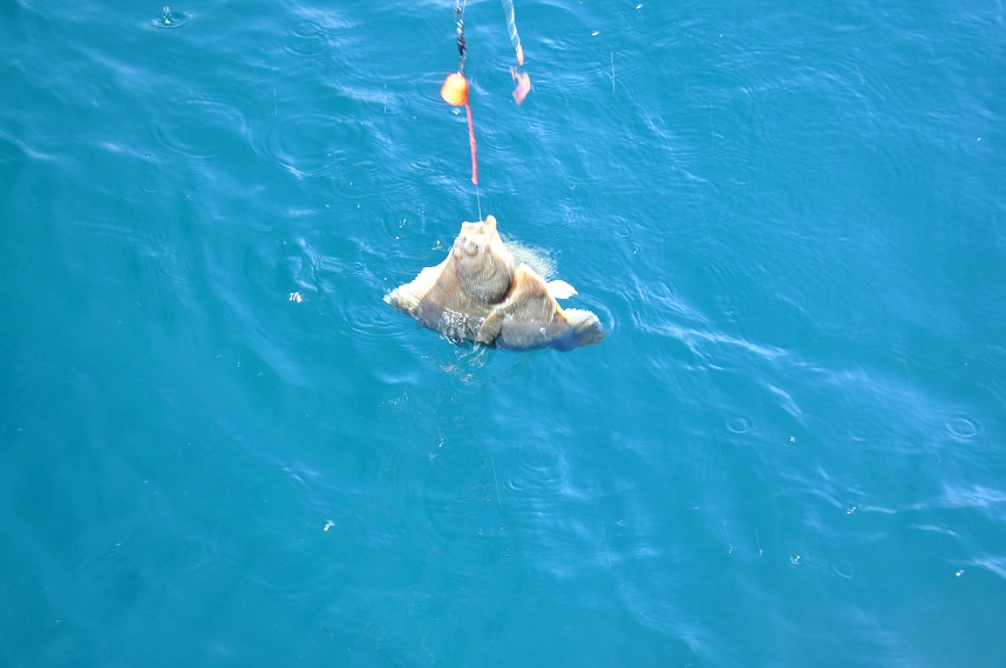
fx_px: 1465
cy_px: 334
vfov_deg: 25.7
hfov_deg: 37.9
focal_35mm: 52
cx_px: 503
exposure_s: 1/50
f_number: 7.1
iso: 200
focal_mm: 35
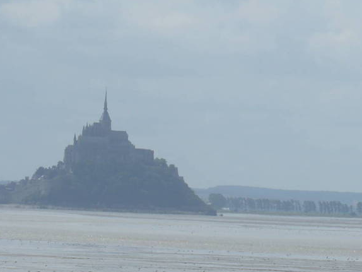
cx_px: 340
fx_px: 5179
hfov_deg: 4.0
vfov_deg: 3.0
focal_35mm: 495
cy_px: 301
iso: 80
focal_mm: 42.8
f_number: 5.9
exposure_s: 1/640
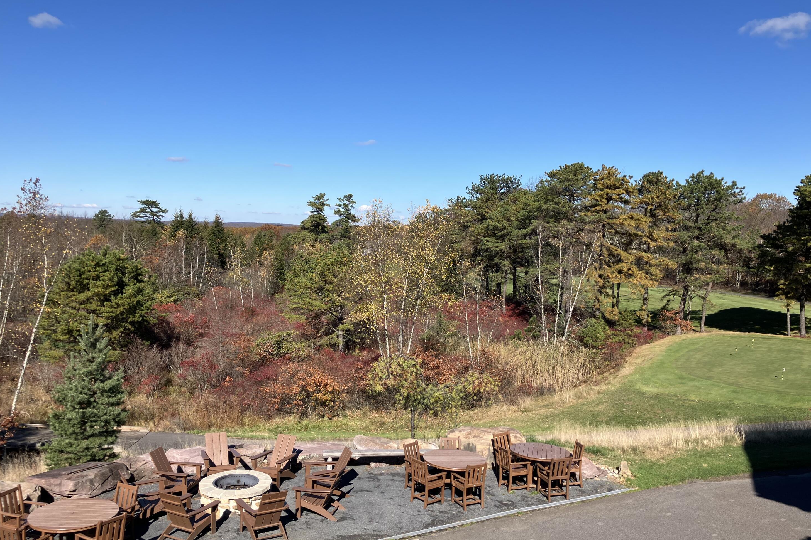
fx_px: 676
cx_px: 417
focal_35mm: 30
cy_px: 289
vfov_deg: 43.6
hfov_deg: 61.9
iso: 32
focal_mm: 3.99
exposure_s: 1/1946
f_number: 1.8
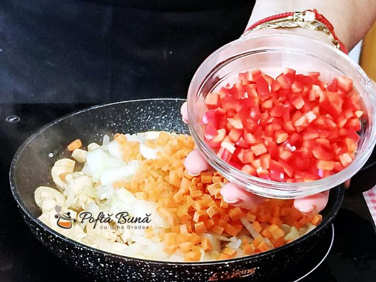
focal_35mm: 132
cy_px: 141
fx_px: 1434
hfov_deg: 14.9
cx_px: 188
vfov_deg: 11.2
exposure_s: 1/25
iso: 641
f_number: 1.75
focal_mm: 5.25
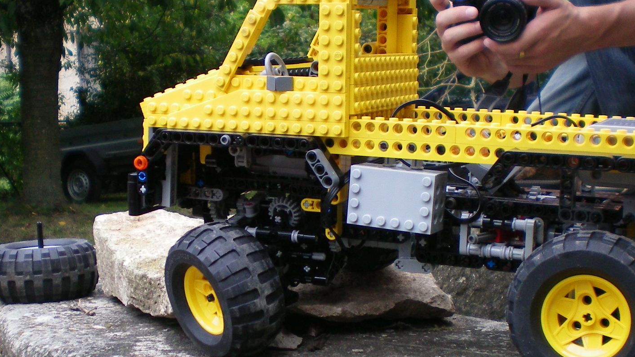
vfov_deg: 20.0
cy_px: 222
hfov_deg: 34.9
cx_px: 298
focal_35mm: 60
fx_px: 1010
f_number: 3.1
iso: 64
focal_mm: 6.3
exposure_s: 1/160
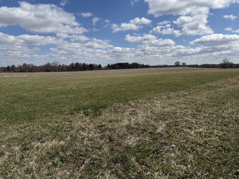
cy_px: 90
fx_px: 166
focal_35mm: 24
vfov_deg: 56.8
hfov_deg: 71.6
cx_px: 120
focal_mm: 6.76
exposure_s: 1/9091
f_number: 1.78
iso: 80
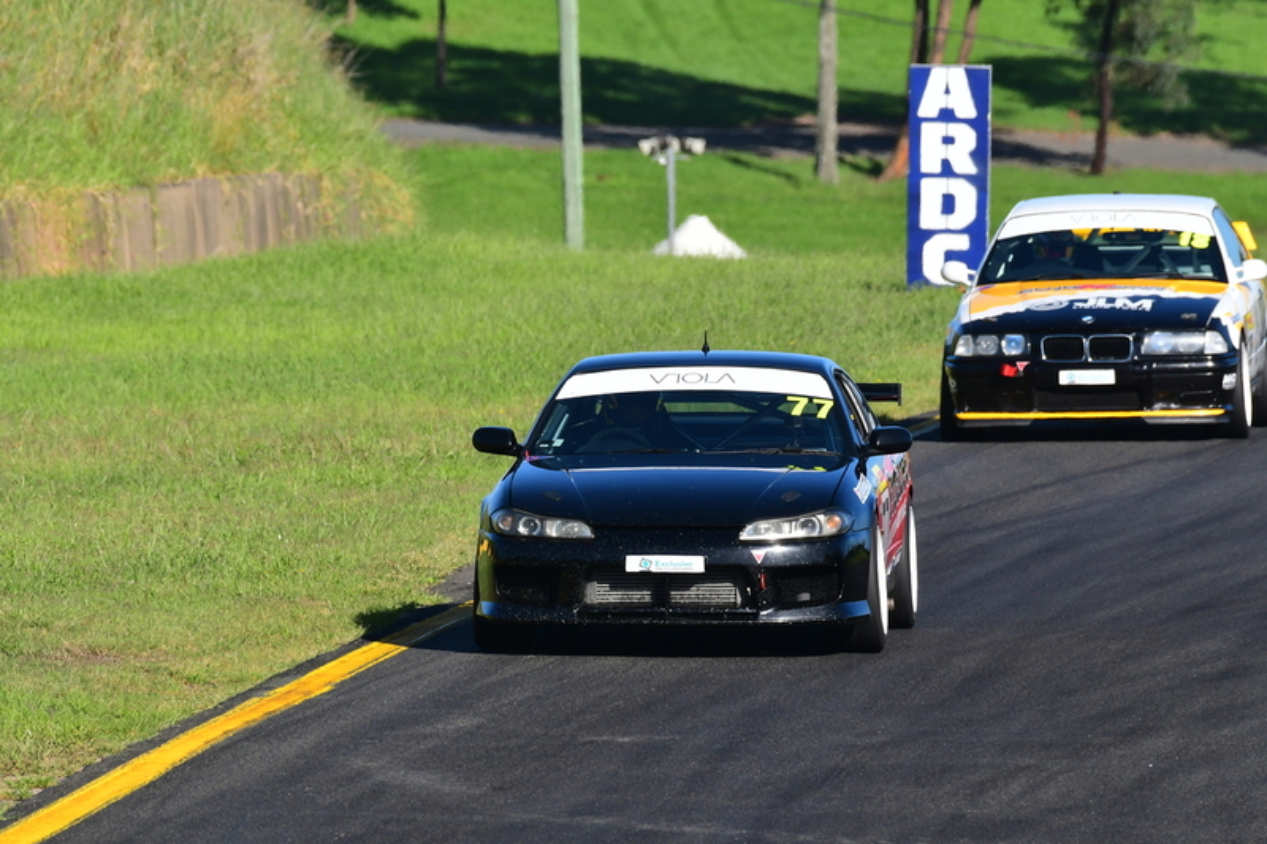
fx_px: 23750
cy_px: 422
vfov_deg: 2.0
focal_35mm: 675
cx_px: 634
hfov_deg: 3.1
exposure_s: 1/640
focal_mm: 450
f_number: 11
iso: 500
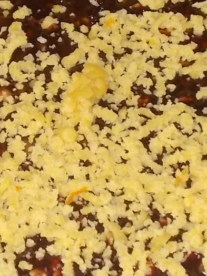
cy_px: 85
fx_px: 1411
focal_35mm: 177
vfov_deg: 11.2
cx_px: 40
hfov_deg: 8.4
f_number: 4.9
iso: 200
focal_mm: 10.3
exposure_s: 1/30
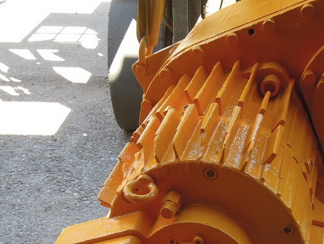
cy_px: 223
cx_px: 220
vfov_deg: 25.7
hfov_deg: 34.5
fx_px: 515
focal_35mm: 55
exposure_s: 1/320
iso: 160
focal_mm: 4.3
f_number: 2.8
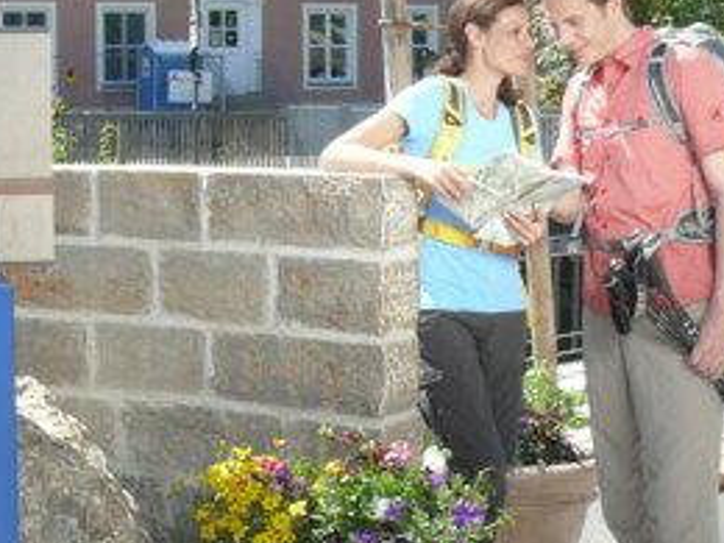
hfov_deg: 24.1
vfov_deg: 18.6
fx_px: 1652
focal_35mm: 79
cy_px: 198
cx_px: 90
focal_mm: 7.4
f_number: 8
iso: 100
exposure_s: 1/100
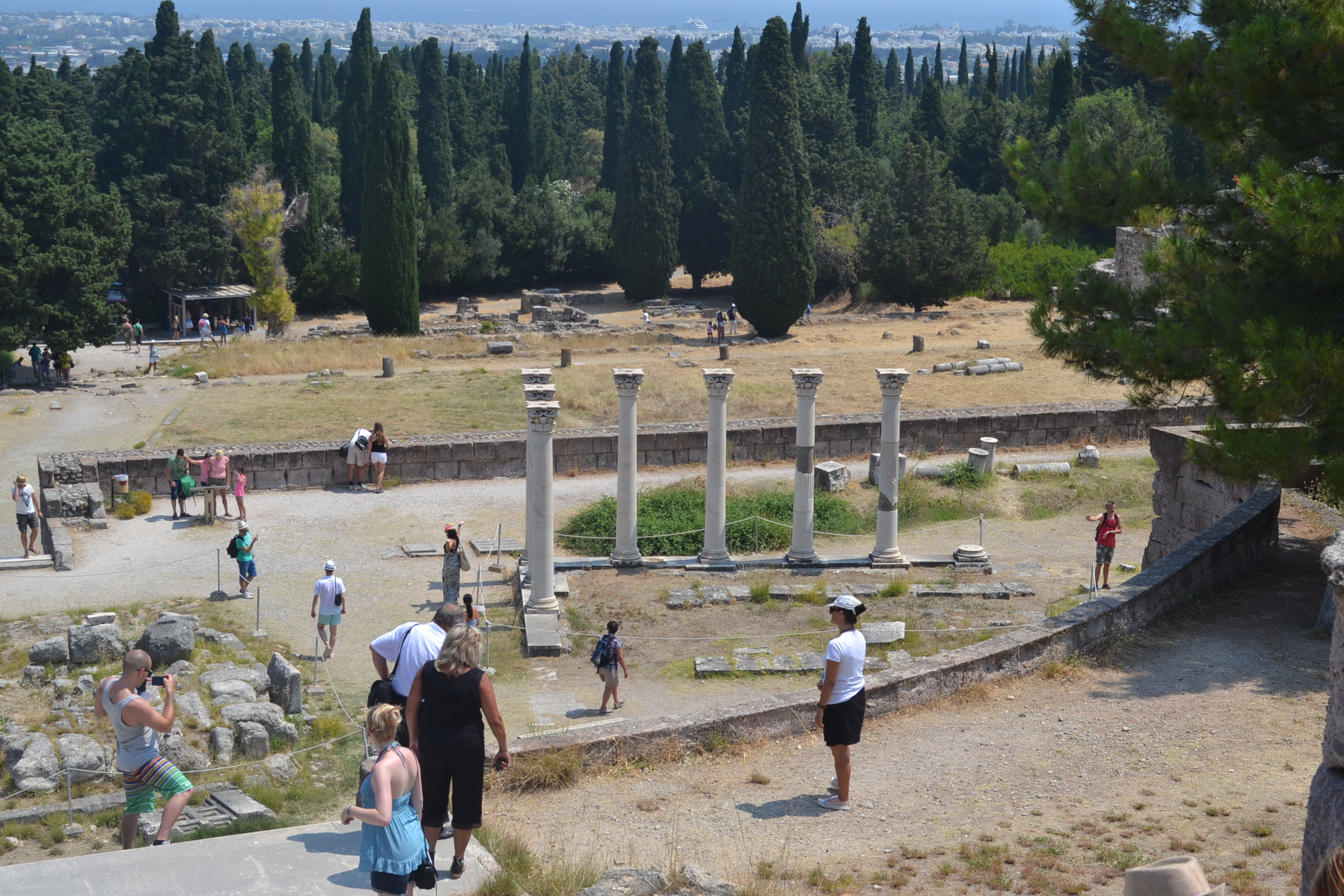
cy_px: 448
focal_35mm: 60
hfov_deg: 33.4
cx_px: 672
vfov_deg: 22.6
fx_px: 2240
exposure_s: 1/250
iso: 100
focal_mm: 40
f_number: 8
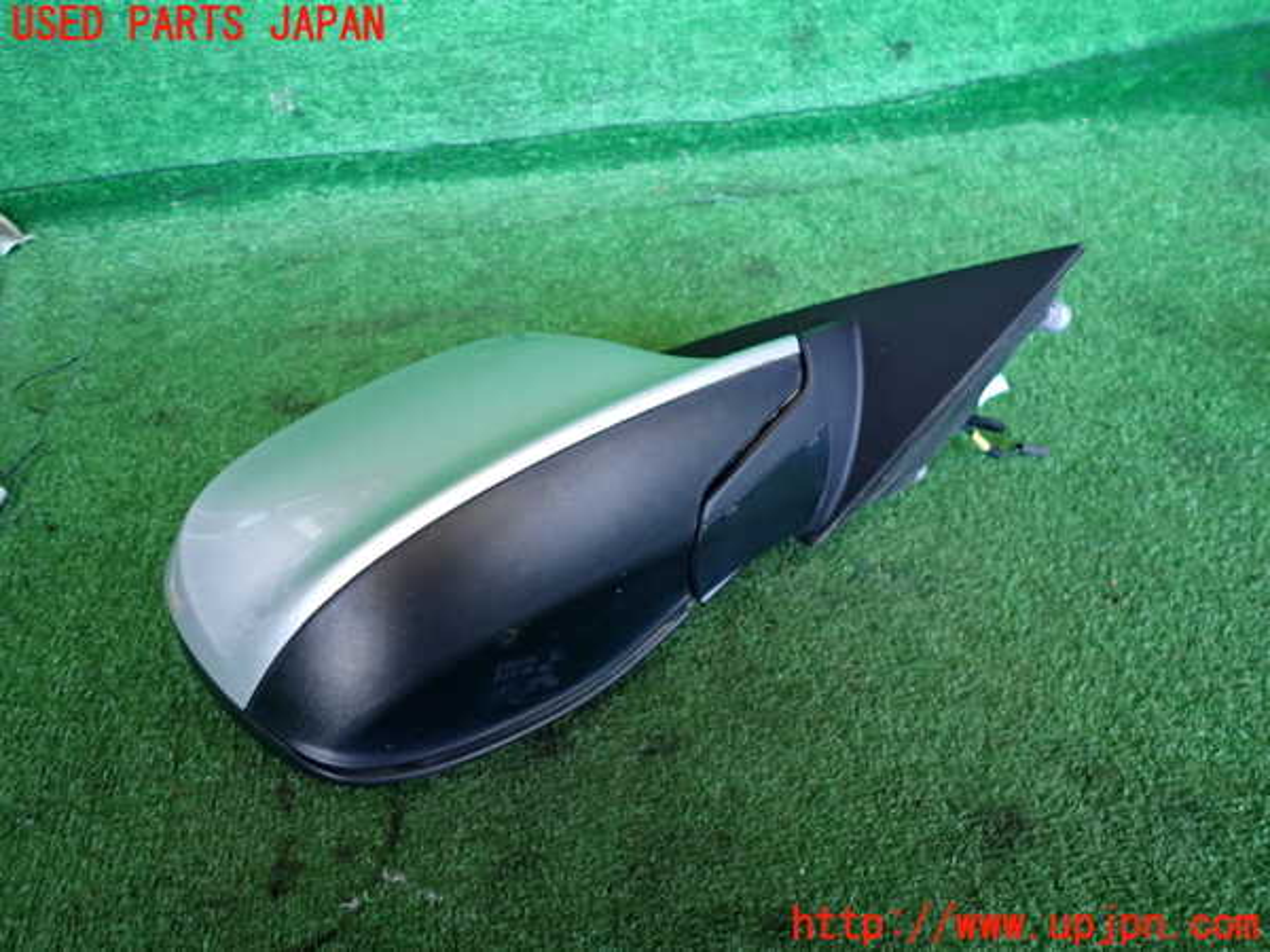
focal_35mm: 25
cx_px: 635
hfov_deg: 69.4
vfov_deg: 54.9
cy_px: 476
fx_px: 917
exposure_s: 1/30
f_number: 2
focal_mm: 4.5
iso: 250
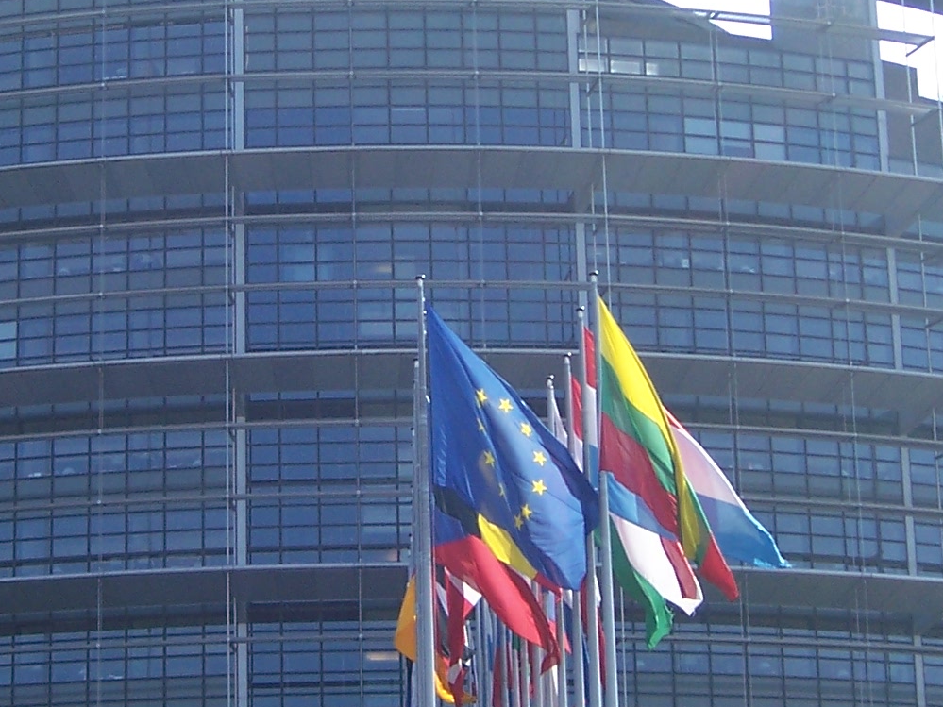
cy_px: 265
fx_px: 3160
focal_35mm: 116
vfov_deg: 12.8
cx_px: 325
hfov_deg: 16.9
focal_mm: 7.7
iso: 80
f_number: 3.2
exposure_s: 1/640
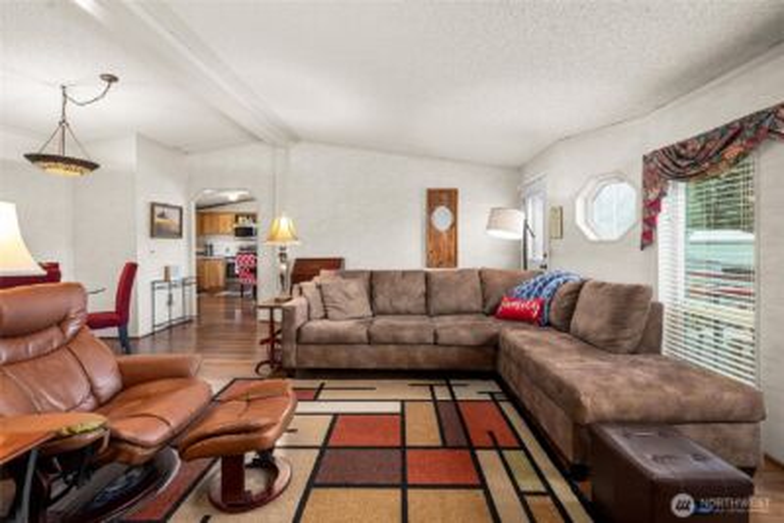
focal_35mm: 14
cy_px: 262
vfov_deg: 81.3
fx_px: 305
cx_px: 392
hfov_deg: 104.2
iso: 1000
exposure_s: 1/13
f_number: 7.1
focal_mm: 14
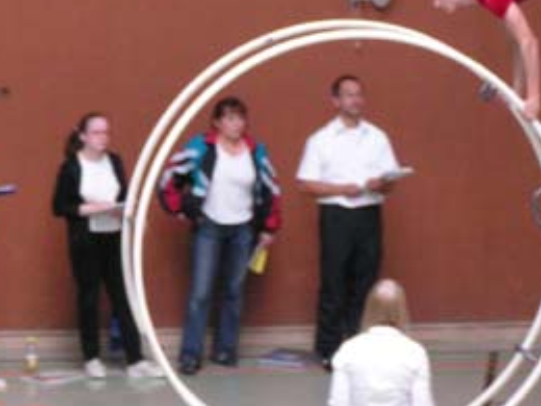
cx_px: 264
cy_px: 12
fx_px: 5157
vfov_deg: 4.5
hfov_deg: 6.0
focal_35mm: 330
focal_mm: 21.9
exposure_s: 1/160
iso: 200
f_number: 3.5
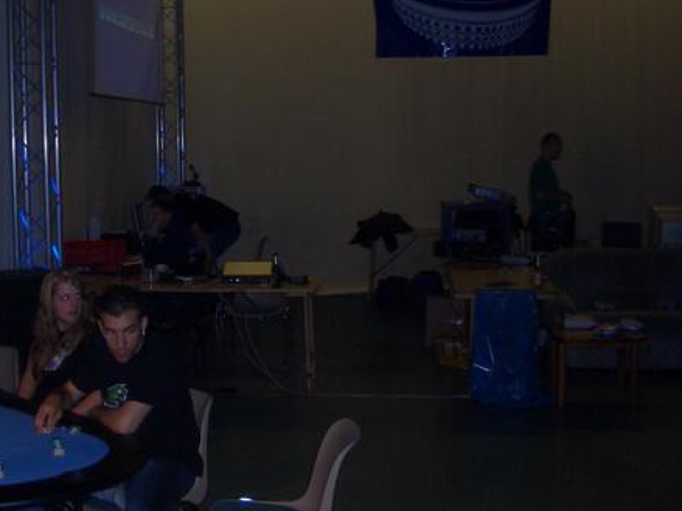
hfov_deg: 37.0
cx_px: 216
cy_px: 202
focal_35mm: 51
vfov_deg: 28.5
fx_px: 1005
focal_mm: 5.8
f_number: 2.6
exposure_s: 1/60
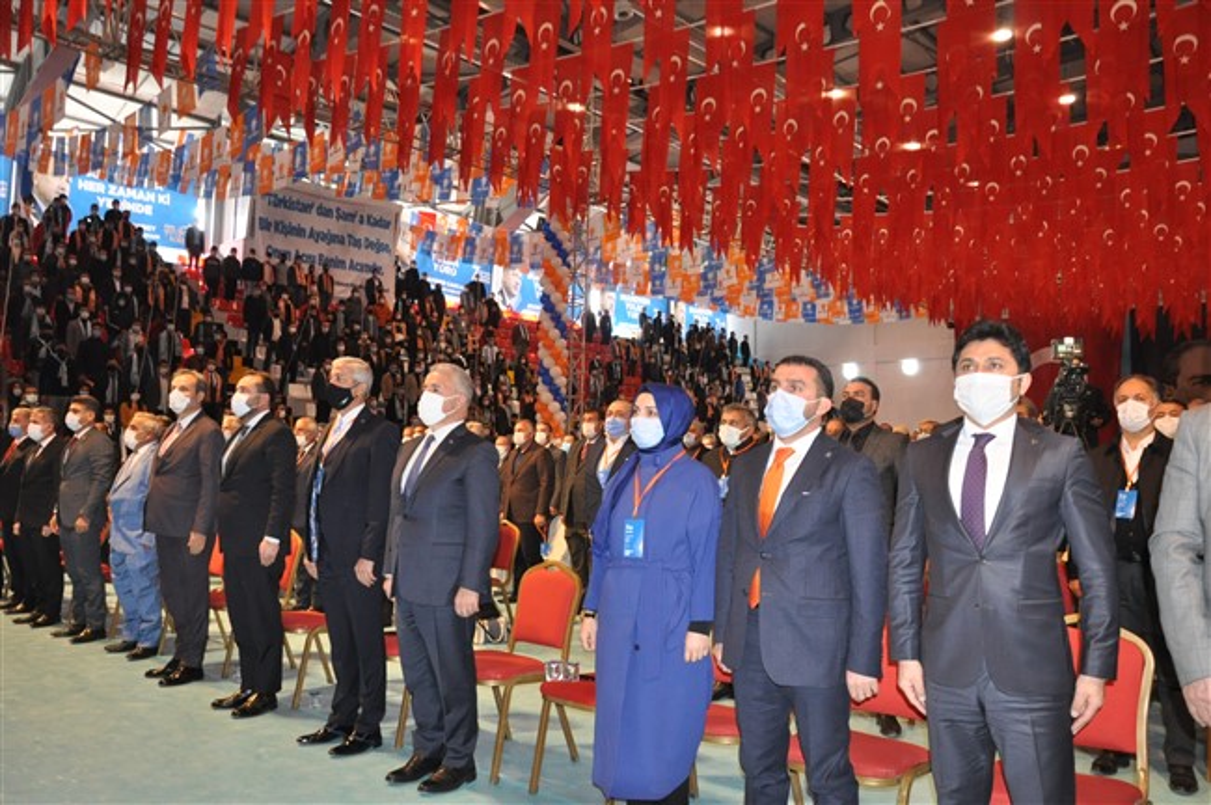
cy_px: 402
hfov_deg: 67.4
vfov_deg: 47.8
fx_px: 907
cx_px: 606
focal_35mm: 27
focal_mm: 18
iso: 1250
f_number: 4.5
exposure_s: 1/60
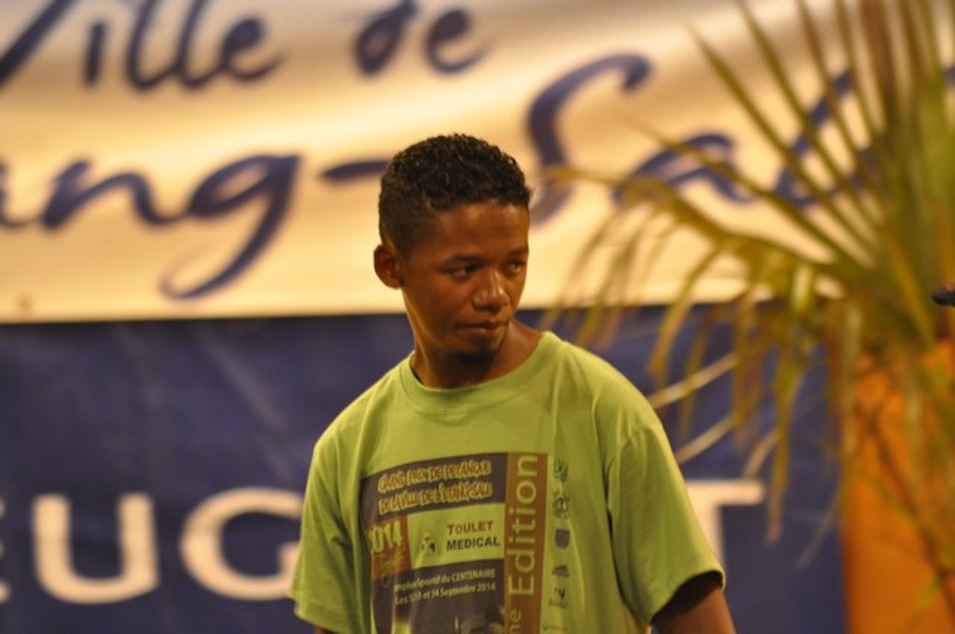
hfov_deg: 4.6
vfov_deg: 3.0
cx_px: 478
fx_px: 11922
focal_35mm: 450
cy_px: 317
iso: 800
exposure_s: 1/25
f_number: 5.6
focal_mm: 300
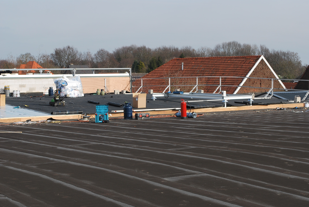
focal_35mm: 78
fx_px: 670
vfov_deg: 17.5
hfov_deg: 26.0
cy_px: 104
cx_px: 154
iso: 180
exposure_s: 1/250
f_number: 10
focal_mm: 52
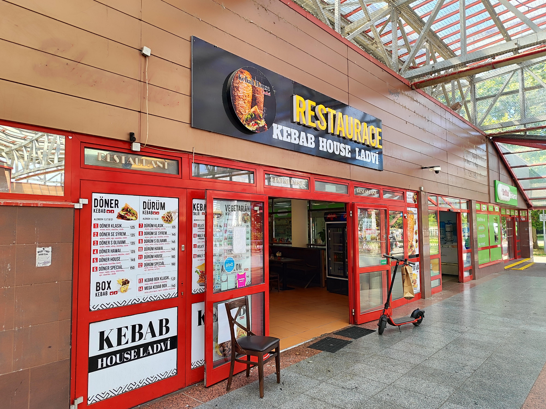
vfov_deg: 56.8
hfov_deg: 71.6
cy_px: 204
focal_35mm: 24
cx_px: 273
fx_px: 379
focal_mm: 5.89
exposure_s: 1/112
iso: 50
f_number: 1.89
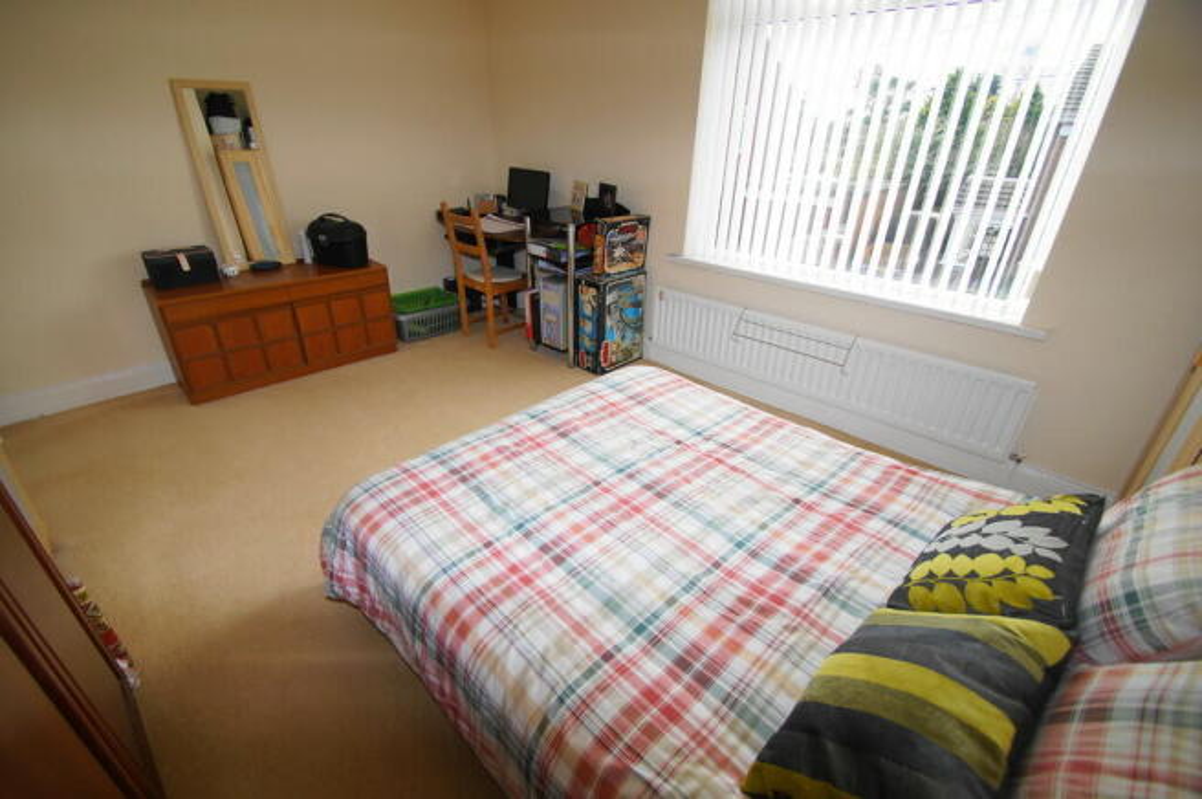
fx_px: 500
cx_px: 601
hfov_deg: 100.4
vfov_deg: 77.2
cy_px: 400
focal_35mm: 15
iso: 100
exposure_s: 1/60
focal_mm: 10
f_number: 4
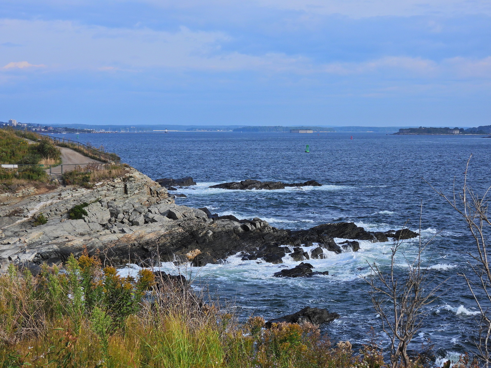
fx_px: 993
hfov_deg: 27.8
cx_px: 246
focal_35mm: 70
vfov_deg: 21.0
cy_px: 184
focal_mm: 12.5
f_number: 3.5
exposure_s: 1/1250
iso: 100
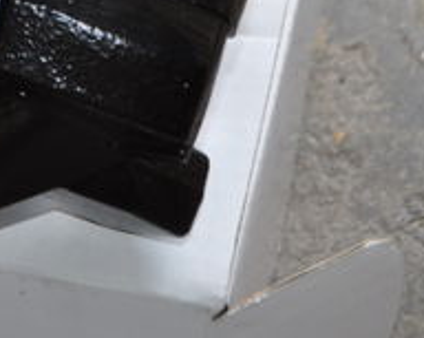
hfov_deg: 11.3
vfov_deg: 9.0
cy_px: -34
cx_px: 15
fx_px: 2118
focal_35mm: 169
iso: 400
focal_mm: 36
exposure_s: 1/160
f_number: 5
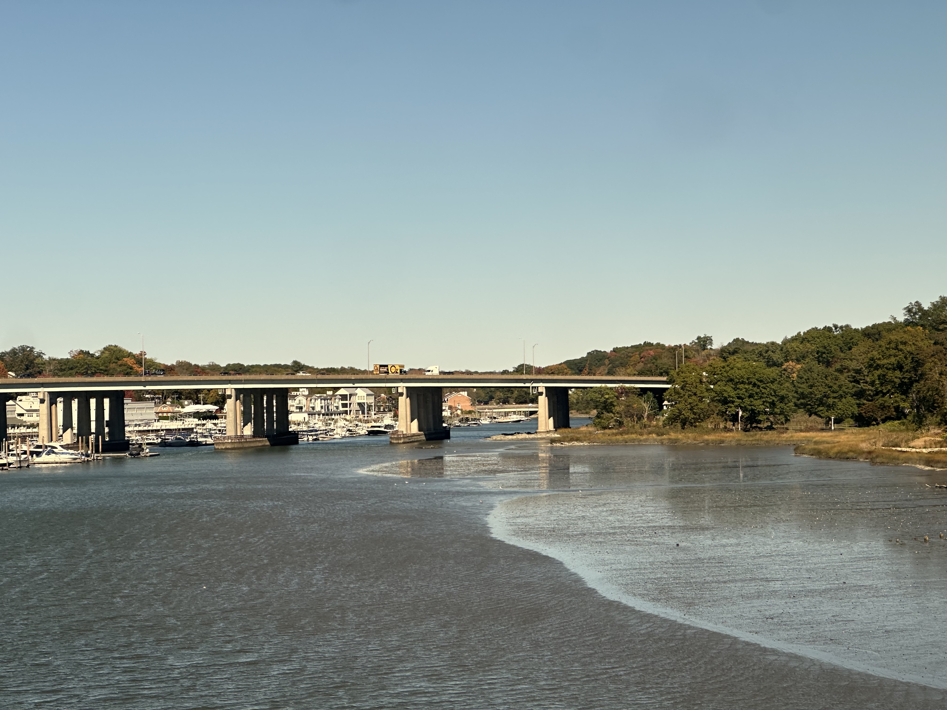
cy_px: 355
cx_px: 474
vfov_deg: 19.1
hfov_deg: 25.3
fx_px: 2107
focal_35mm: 77
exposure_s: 1/277
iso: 32
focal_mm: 9
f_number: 2.8
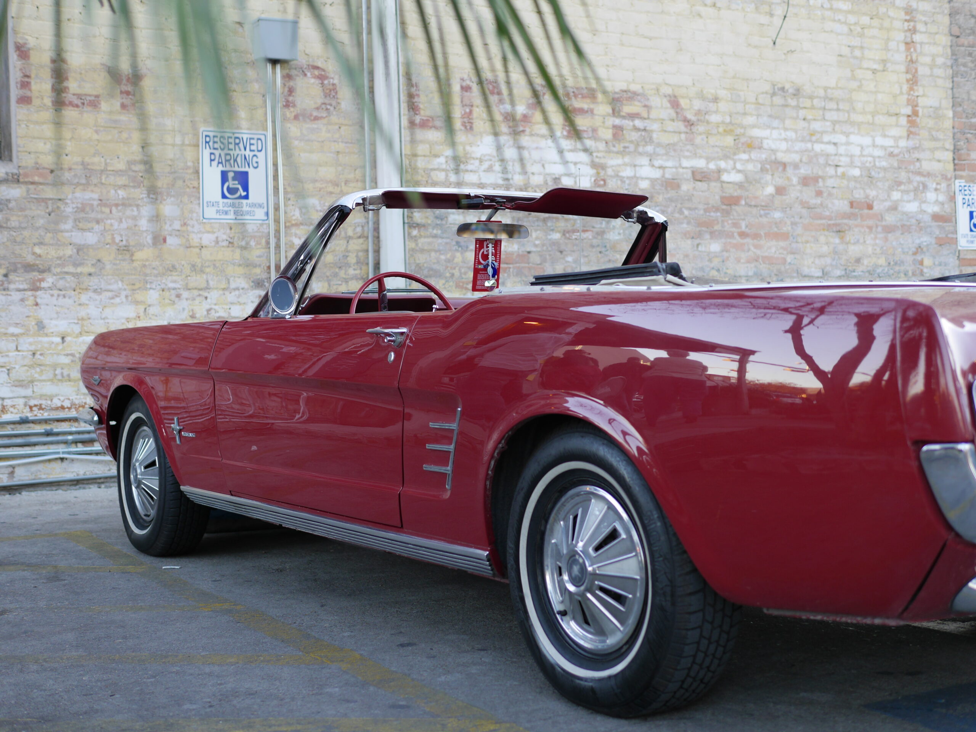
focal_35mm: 50
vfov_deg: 29.1
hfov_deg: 38.2
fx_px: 1410
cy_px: 366
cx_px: 488
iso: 200
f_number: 2
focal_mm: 25
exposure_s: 1/200
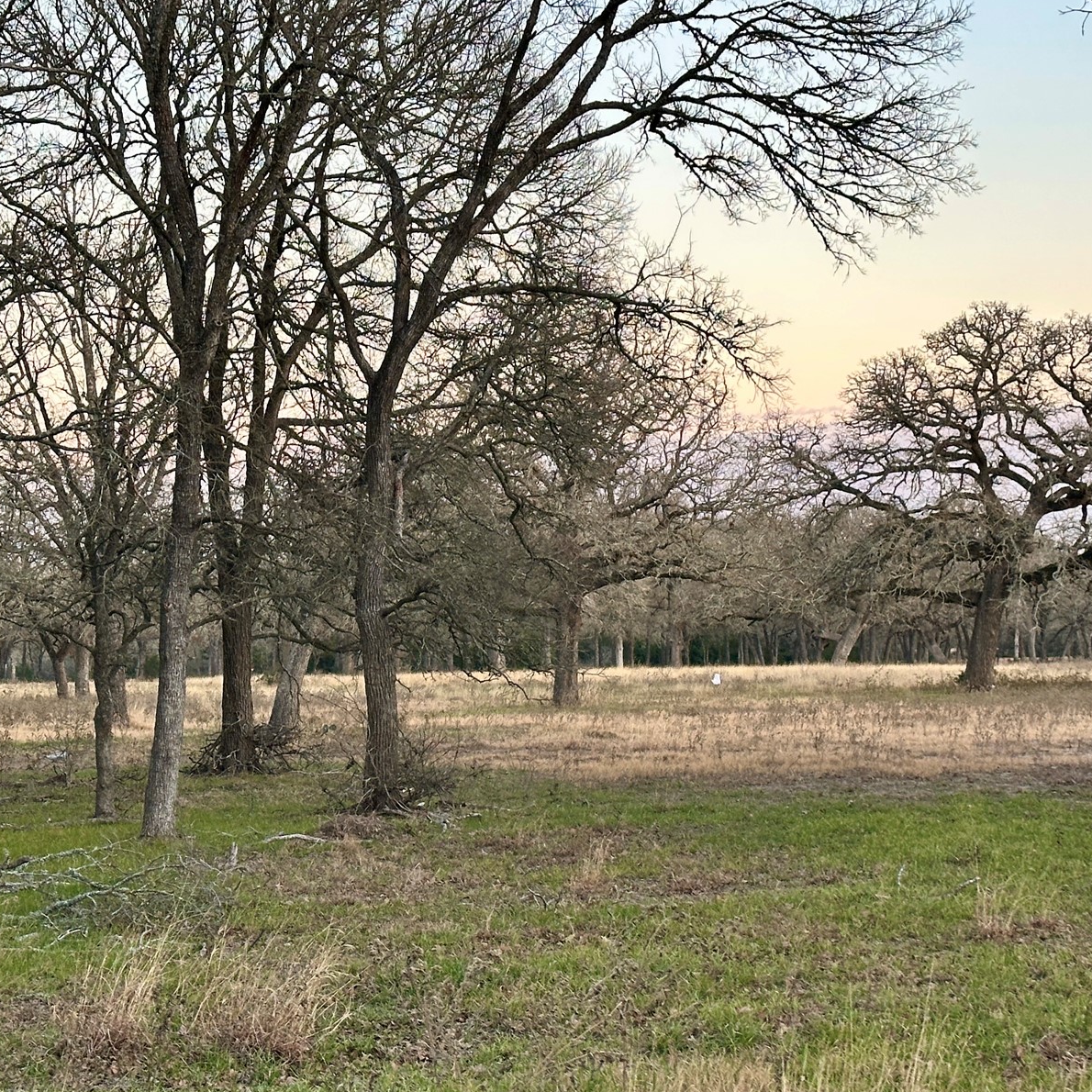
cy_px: 450
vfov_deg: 23.6
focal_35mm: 73
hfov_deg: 23.7
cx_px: 592
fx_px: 2605
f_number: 1.78
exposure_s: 1/121
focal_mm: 6.86
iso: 50
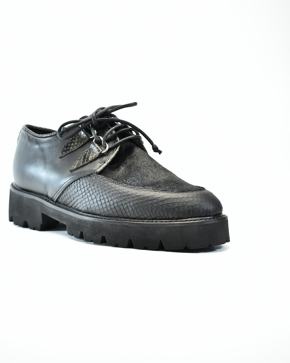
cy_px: 146
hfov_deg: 26.7
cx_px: 128
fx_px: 612
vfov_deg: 32.9
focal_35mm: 57
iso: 1600
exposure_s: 1/400
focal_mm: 28
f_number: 5.6
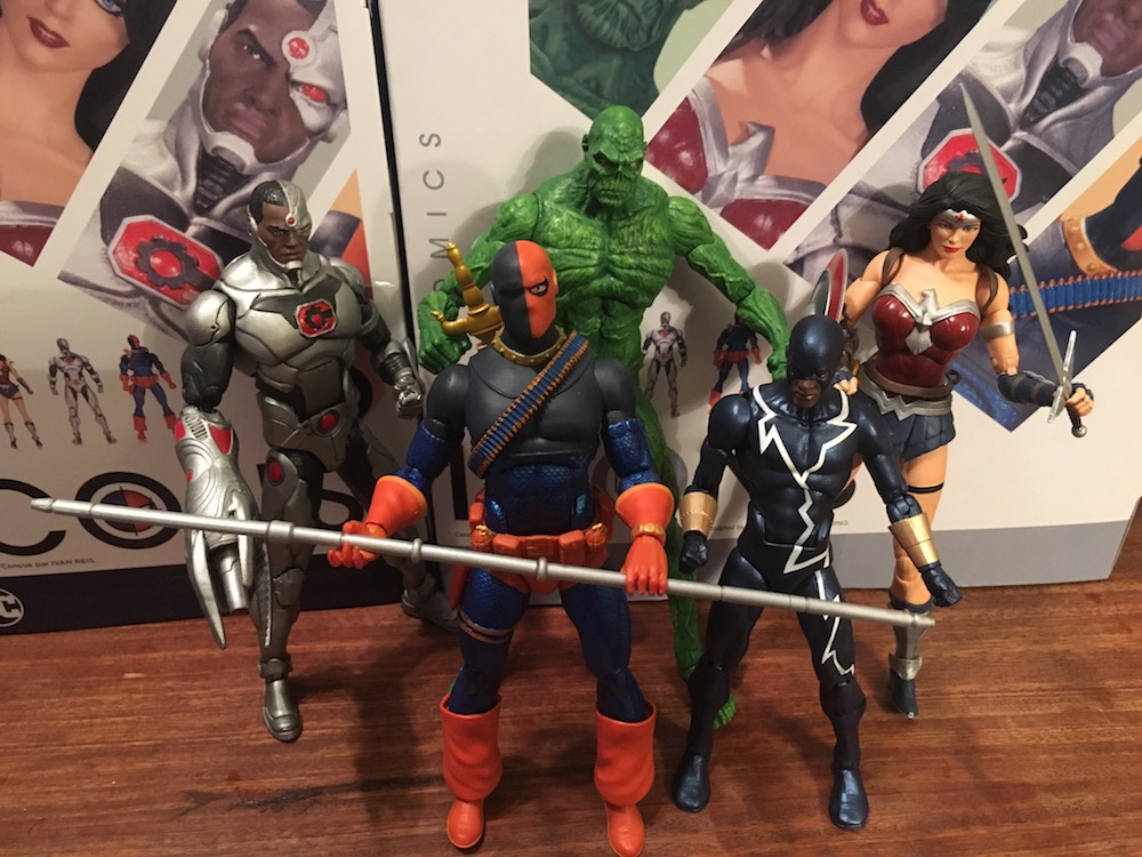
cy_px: 428
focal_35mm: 29
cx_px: 571
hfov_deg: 61.7
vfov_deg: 48.2
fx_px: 957
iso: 250
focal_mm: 4.15
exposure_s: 1/15
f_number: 2.2
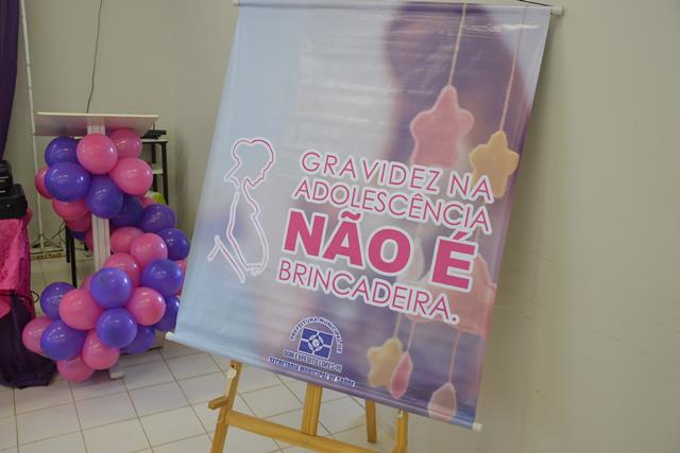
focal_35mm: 32
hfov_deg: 59.5
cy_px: 226
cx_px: 340
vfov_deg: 41.7
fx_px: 595
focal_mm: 21
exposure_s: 1/60
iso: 400
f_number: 4
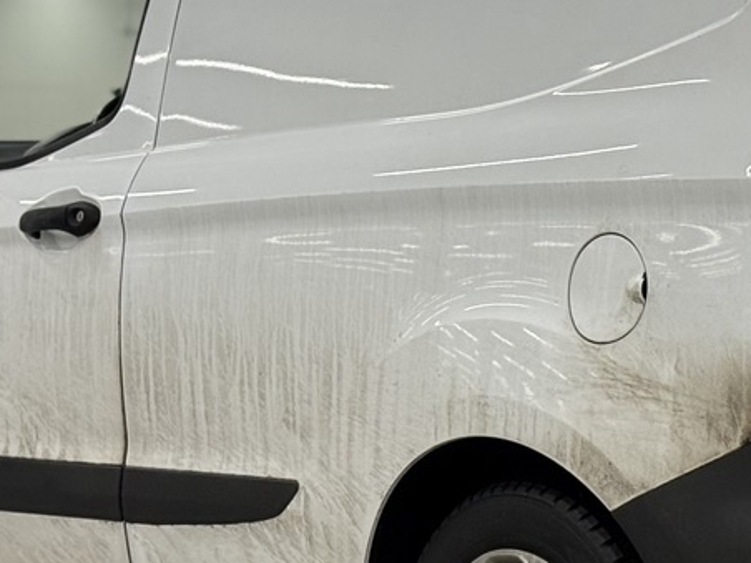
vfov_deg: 9.7
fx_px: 3319
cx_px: 616
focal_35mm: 153
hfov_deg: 12.8
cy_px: 287
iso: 125
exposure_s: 1/107
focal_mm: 6.76
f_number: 1.78
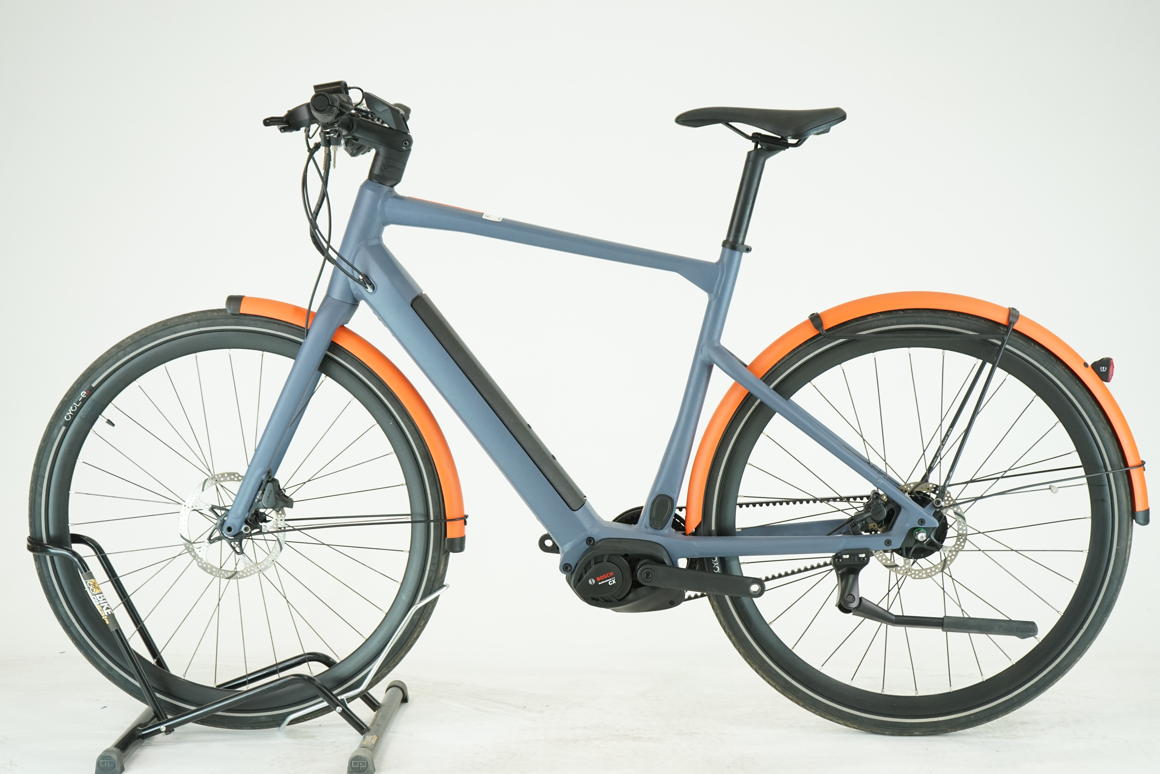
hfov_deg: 36.2
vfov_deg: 24.6
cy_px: 387
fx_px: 1772
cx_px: 580
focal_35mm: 55
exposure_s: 1/200
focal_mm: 55
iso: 1600
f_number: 5.6
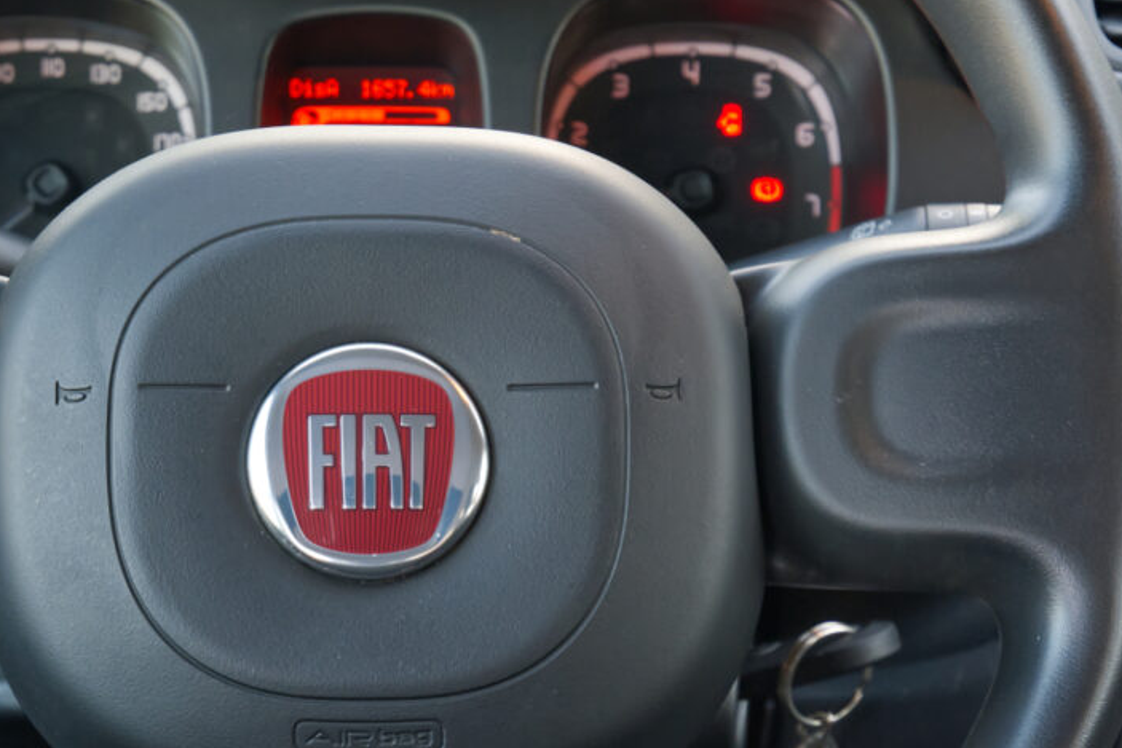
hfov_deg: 20.5
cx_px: 367
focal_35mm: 99
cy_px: 463
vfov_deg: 13.8
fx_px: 3086
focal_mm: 45
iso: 2000
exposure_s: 1/80
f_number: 7.1
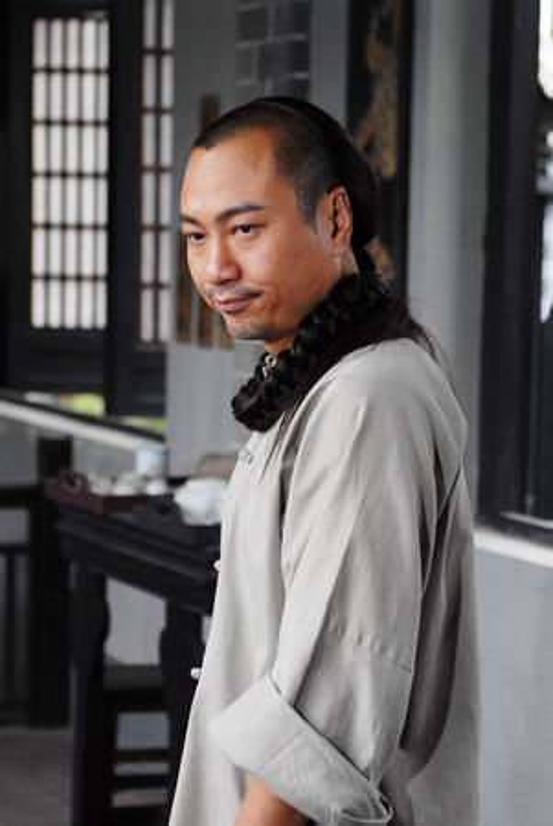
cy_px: 413
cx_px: 276
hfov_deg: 13.1
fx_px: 2414
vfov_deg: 19.4
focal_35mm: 105
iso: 400
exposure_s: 1/160
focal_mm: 70
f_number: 4
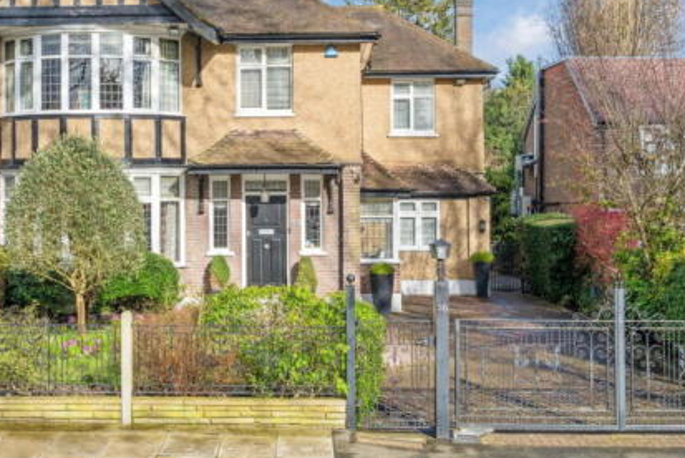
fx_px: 876
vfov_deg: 28.7
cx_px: 279
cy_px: 102
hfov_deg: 42.5
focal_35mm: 46
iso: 640
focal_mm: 29
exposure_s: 1/500
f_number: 11
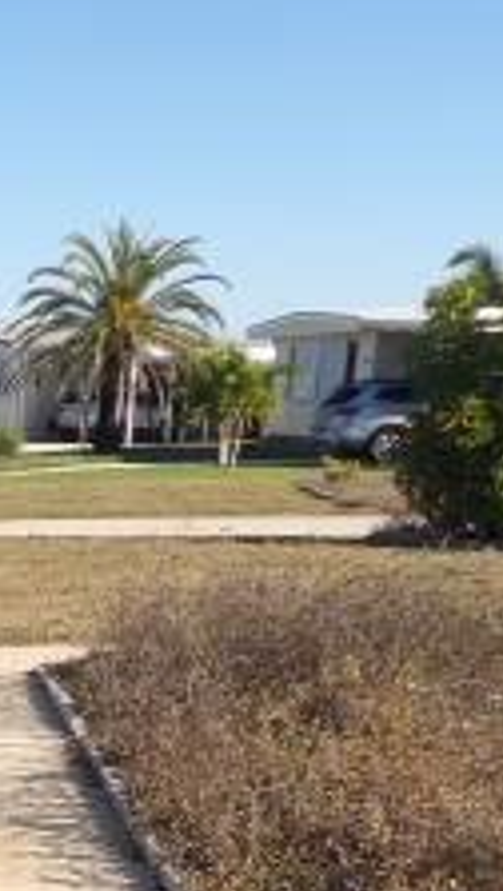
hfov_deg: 13.8
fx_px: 1772
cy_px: 939
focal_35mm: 75
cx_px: -483
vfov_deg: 26.3
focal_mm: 4.3
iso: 100
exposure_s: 1/708
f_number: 3.2
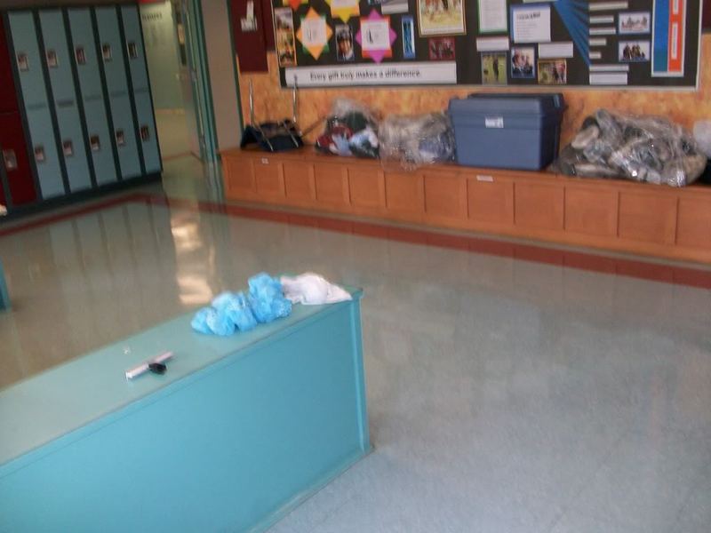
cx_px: 356
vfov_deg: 41.8
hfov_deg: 54.0
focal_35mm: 34
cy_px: 266
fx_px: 698
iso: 160
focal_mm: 5.7
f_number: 2.8
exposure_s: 1/60
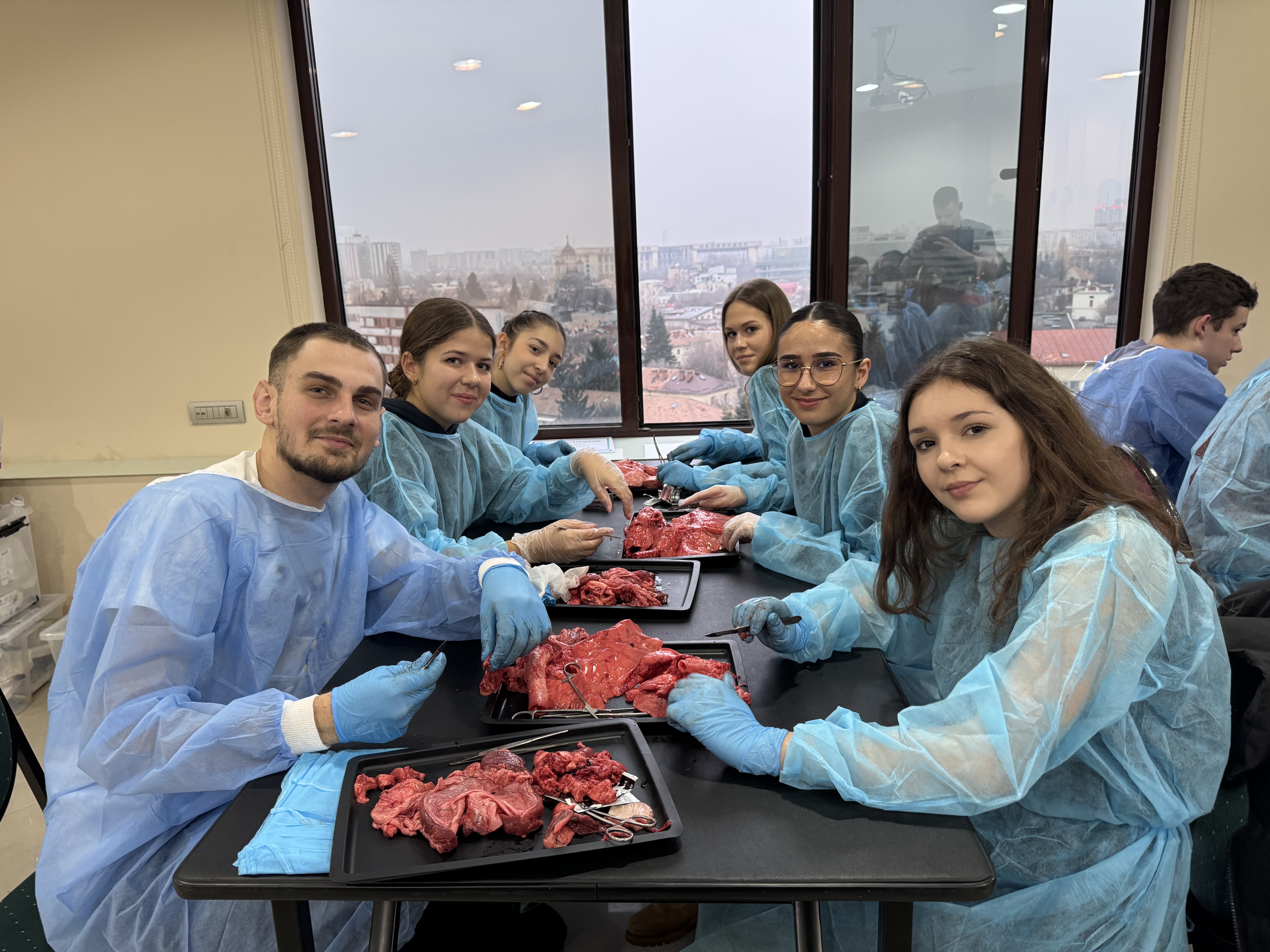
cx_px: 635
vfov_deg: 56.8
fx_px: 881
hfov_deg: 71.6
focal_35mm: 24
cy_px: 476
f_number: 1.78
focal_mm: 6.76
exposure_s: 1/50
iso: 250
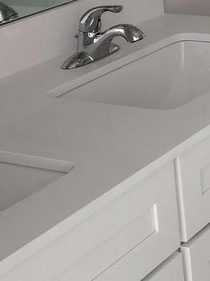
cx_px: 363
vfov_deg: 18.6
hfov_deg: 13.1
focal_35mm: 103
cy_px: -1
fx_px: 834
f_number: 1.8
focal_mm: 6.4
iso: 640
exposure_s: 1/120
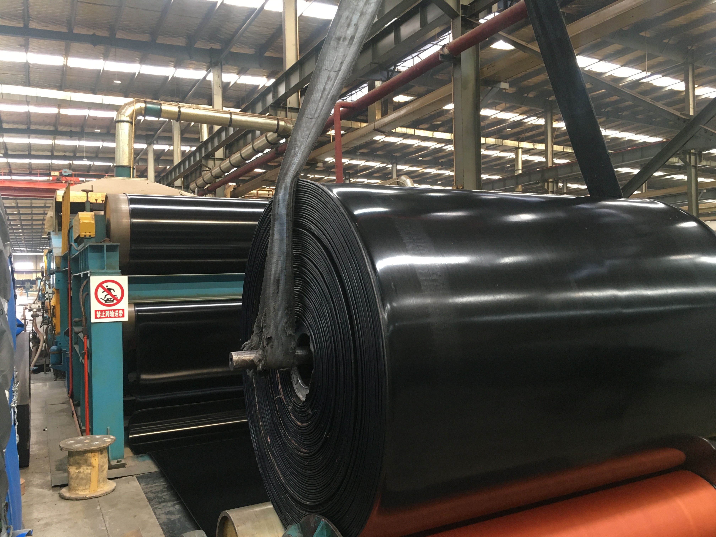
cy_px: 268
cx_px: 358
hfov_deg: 61.7
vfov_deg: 48.2
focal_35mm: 29
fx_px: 600
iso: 125
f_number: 2.2
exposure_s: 1/33
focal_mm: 4.15
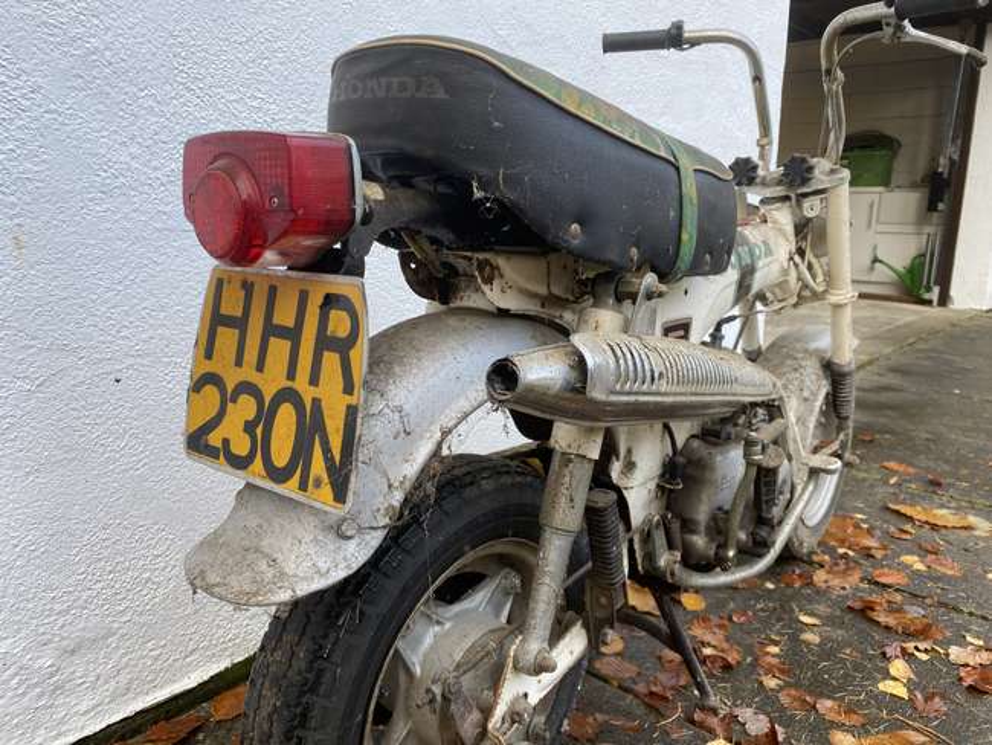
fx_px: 745
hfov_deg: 67.3
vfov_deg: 53.1
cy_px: 372
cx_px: 496
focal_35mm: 26
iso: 32
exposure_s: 1/121
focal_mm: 4.25
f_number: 1.8
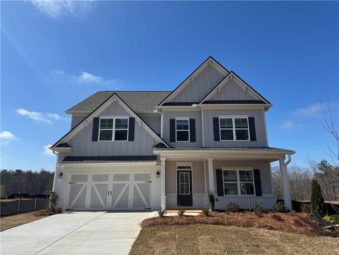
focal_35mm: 24
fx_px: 235
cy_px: 128
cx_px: 170
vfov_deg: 56.8
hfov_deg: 71.6
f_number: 1.78
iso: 80
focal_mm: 6.76
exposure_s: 1/5348
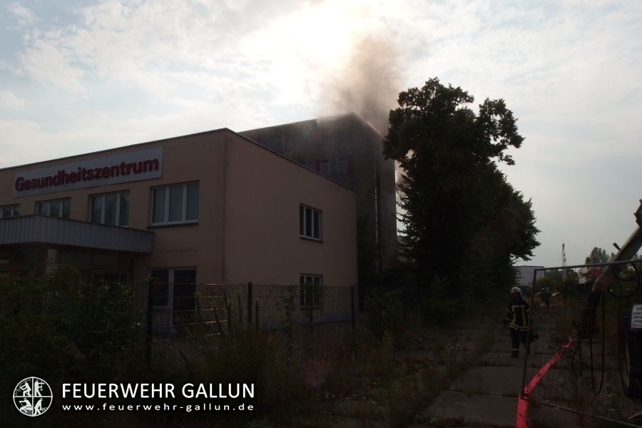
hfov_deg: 69.4
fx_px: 464
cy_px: 214
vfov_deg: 49.6
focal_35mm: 26
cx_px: 321
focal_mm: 4.7
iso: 100
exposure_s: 1/800
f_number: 7.1
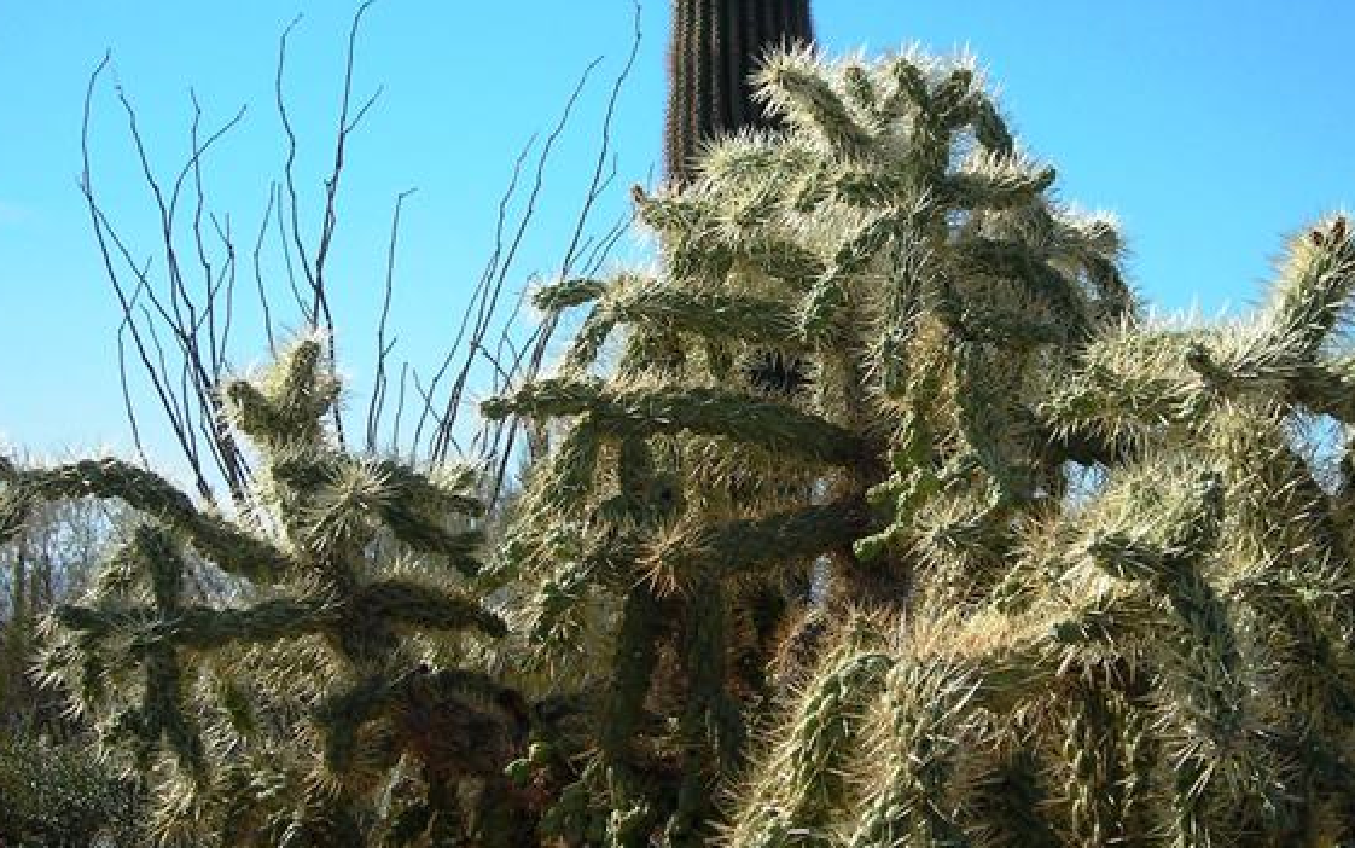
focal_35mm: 71
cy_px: 355
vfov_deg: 18.3
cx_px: 778
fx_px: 2623
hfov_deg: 28.9
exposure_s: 1/185
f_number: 6.9
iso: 50
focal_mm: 7.8
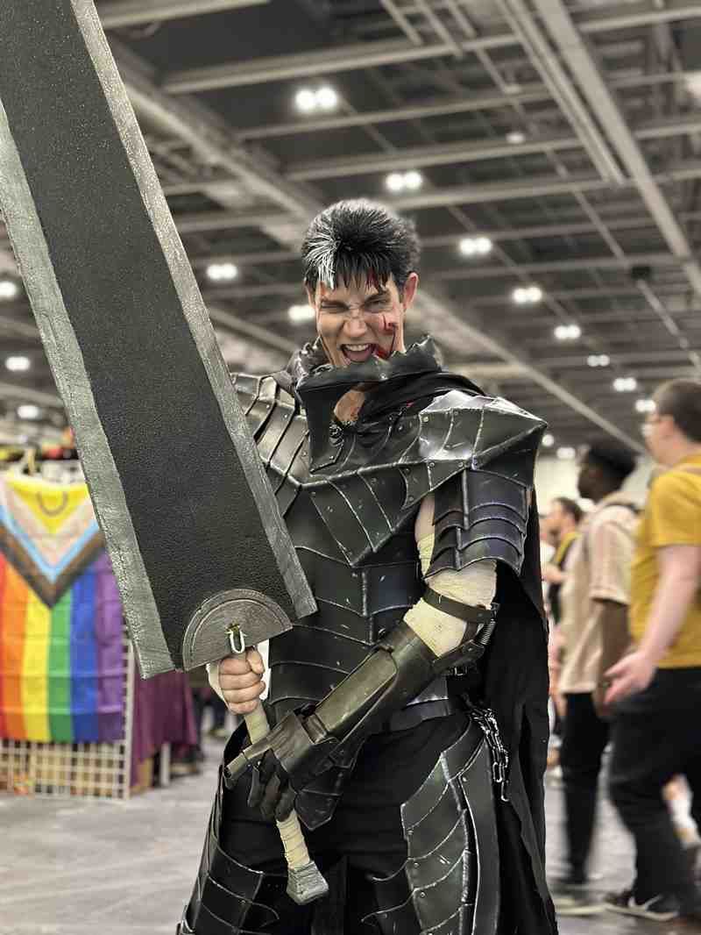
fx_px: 1296
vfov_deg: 39.6
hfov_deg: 30.3
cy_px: 468
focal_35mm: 48
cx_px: 350
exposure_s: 1/25
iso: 640
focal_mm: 6.86
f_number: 1.78
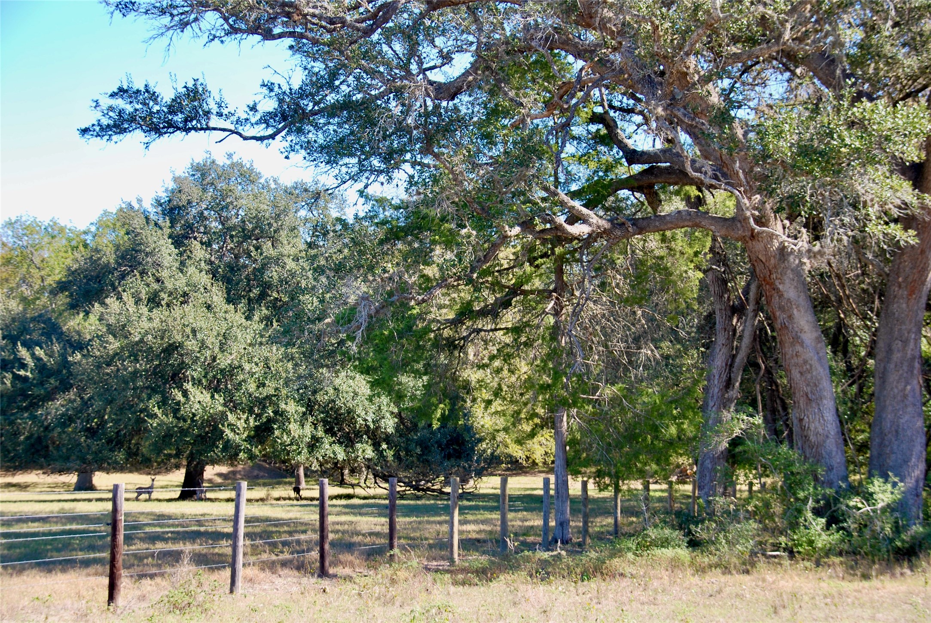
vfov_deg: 17.5
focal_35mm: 78
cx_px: 466
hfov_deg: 26.0
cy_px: 312
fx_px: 2019
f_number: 5.6
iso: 100
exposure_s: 1/125
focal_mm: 52
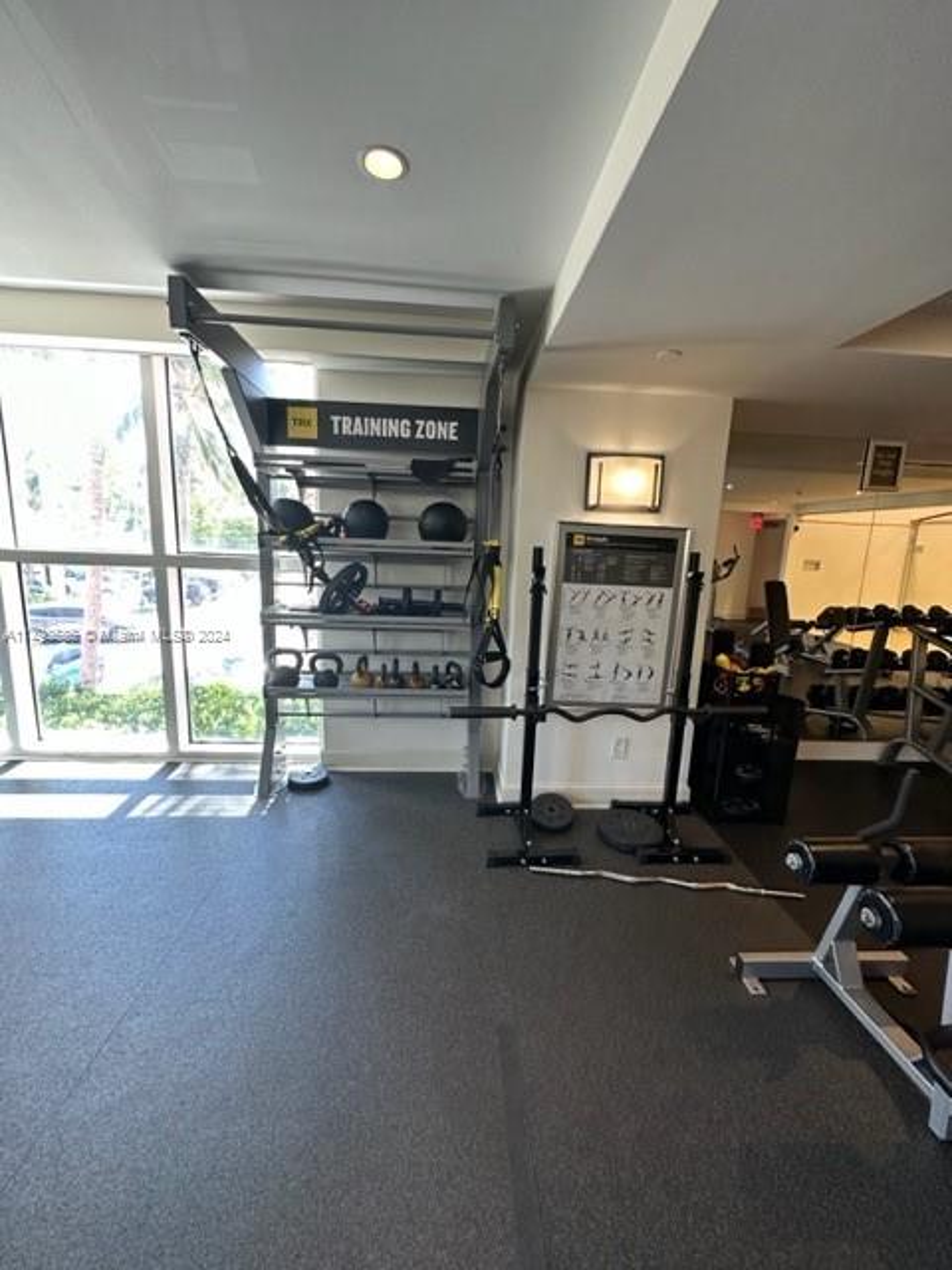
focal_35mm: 14
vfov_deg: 102.1
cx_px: 476
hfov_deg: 85.7
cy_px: 635
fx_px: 513
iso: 160
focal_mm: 2.22
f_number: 2.2
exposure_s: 1/60
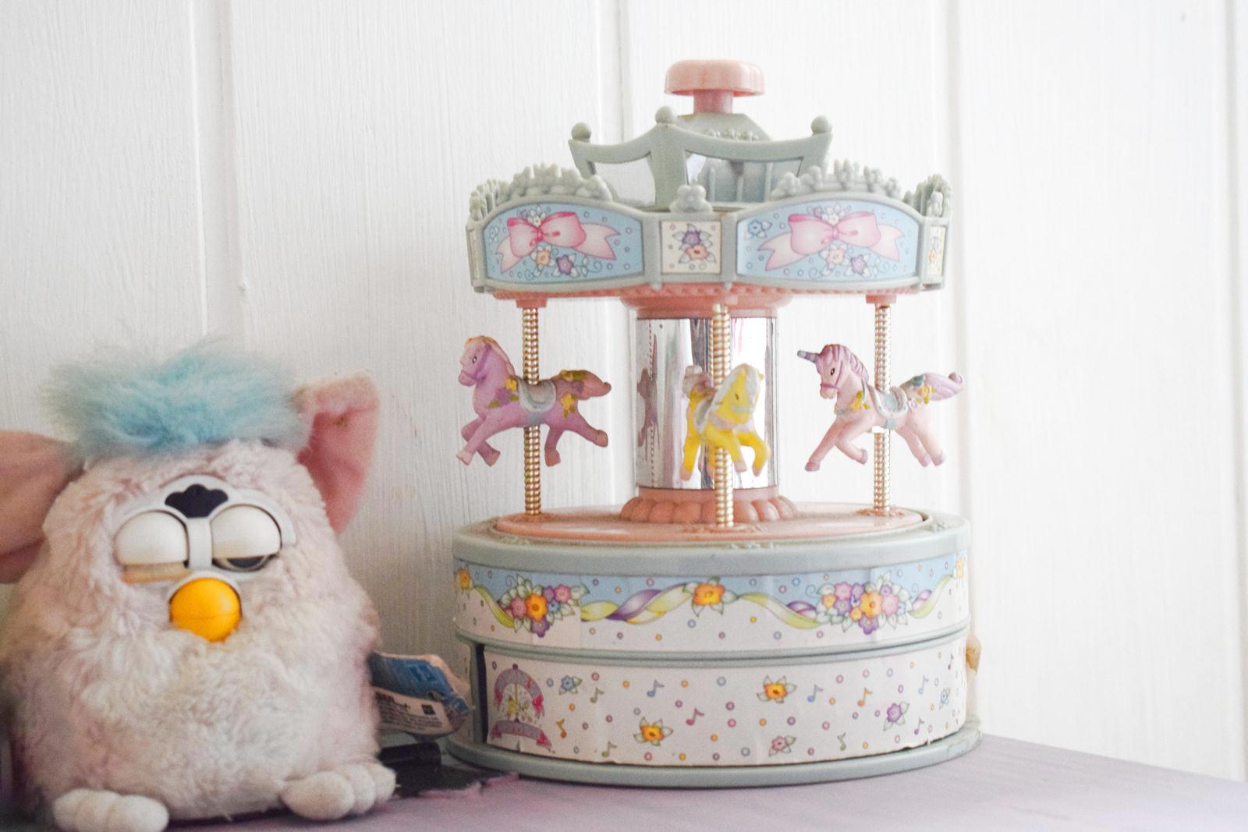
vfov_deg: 18.9
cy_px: 416
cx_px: 624
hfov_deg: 28.1
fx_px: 2496
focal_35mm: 72
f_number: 5.3
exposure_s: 1/60
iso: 2200
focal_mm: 48
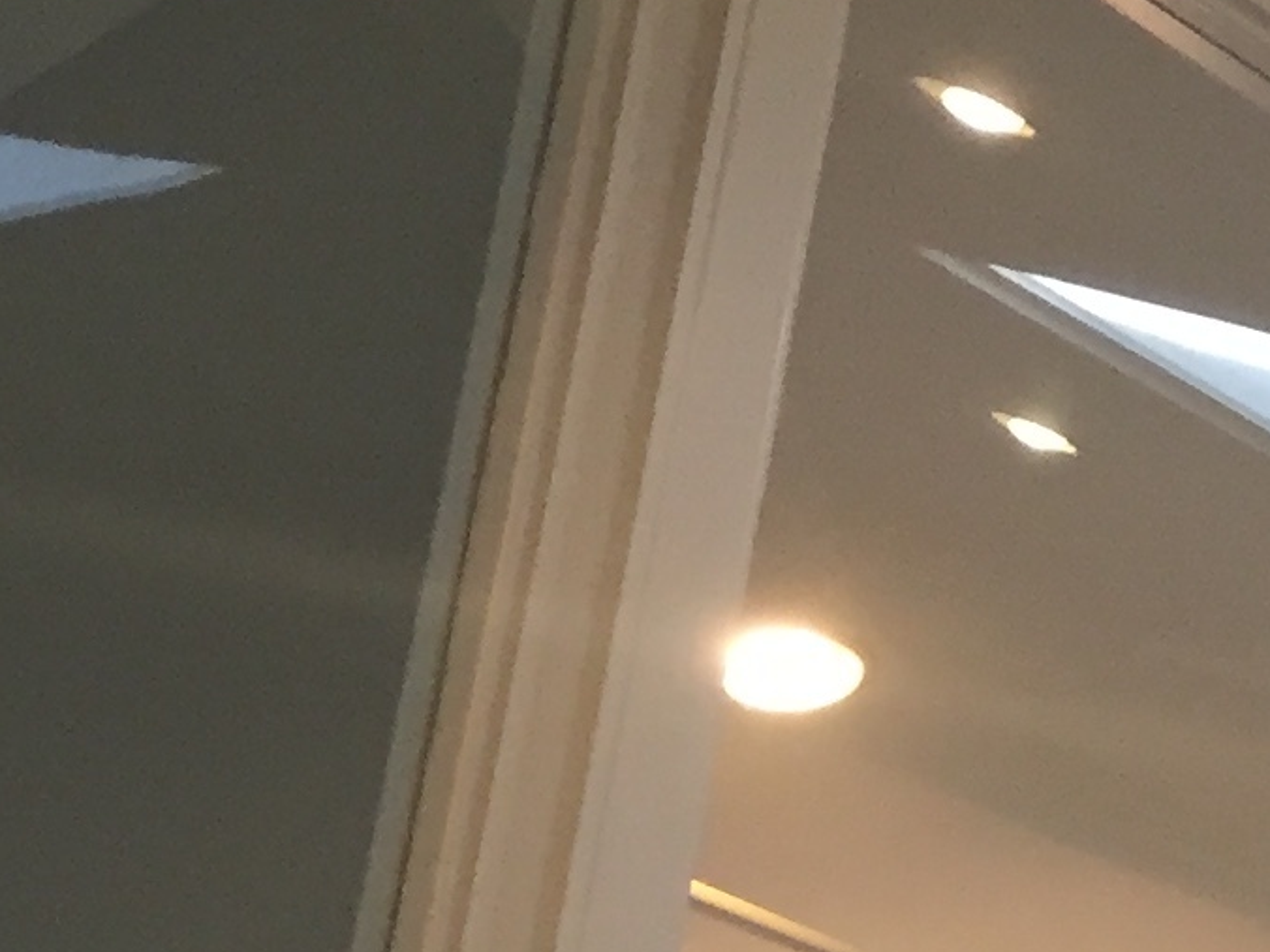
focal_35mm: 140
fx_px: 5136
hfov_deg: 11.6
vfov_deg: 10.4
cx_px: 3032
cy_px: 1219
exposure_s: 1/30
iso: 40
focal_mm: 4.15
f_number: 2.2
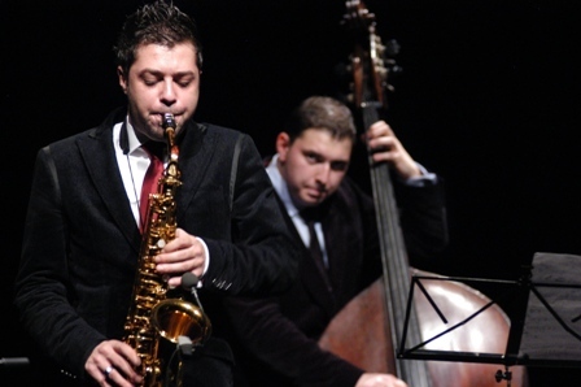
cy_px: 194
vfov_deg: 6.3
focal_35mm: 218
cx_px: 290
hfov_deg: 9.5
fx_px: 3508
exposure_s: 1/60
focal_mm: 145
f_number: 2.8
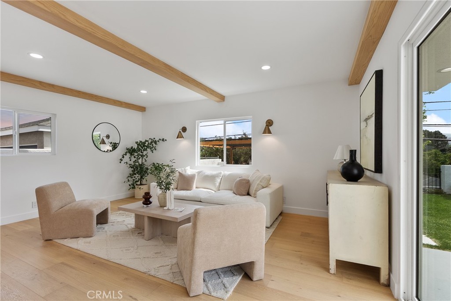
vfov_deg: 70.5
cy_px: 150
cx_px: 226
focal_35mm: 17
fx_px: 213
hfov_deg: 93.3
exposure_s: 1/25
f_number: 9
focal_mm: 11.5
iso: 250
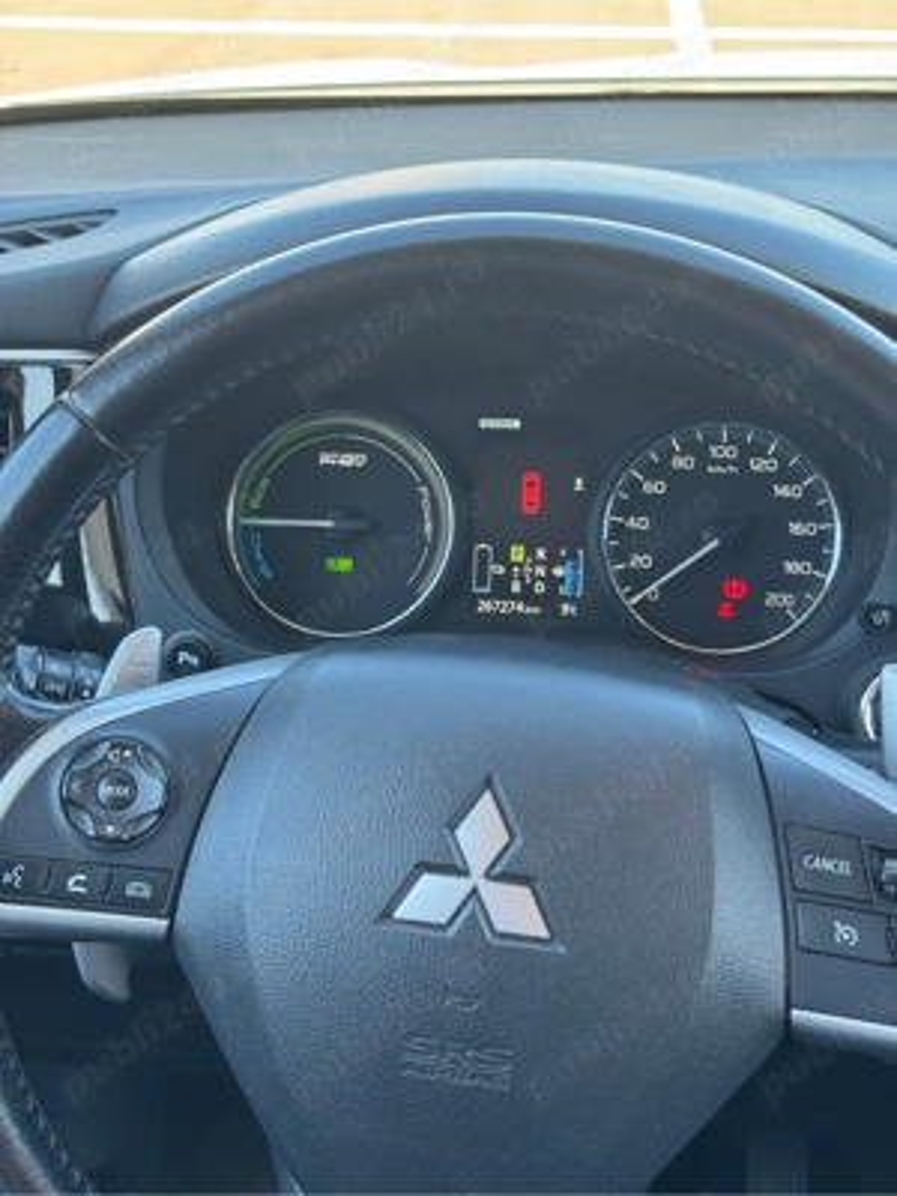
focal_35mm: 48
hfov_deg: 30.3
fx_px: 1658
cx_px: 448
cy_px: 598
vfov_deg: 39.7
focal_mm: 6.76
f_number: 1.78
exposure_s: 1/95
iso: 100
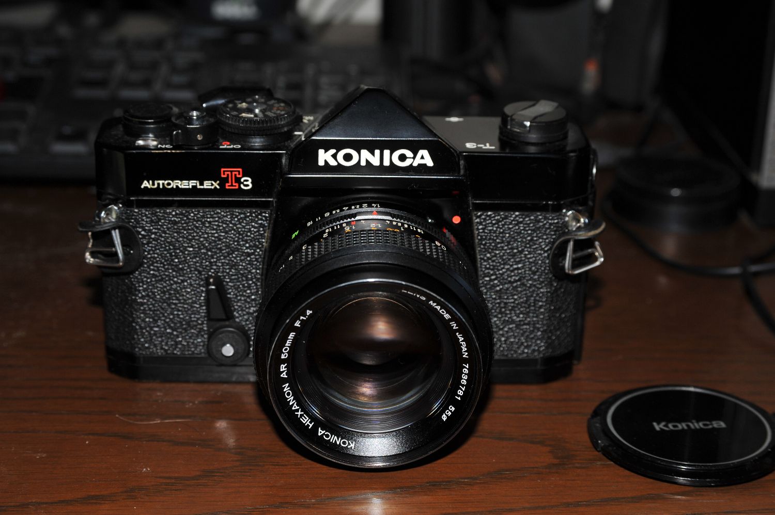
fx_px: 1613
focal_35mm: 75
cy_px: 258
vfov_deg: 18.2
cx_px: 388
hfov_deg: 27.0
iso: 400
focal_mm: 75
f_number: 11
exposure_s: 1/60
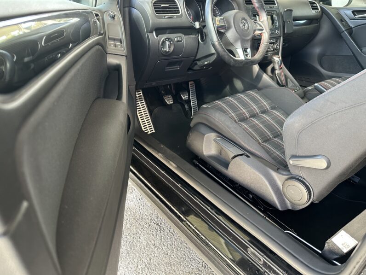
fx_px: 254
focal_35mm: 24
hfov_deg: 71.6
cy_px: 138
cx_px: 183
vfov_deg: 56.8
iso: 250
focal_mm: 6.86
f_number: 1.78
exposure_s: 1/110
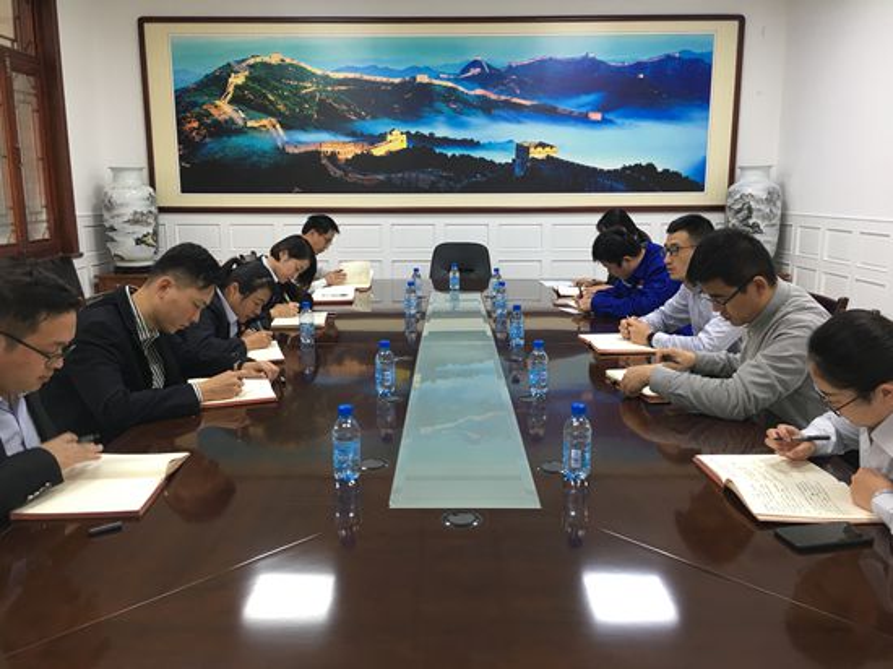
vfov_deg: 48.2
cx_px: 446
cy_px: 334
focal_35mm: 29
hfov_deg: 61.7
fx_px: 748
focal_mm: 4.15
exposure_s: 1/17
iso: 32
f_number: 2.2
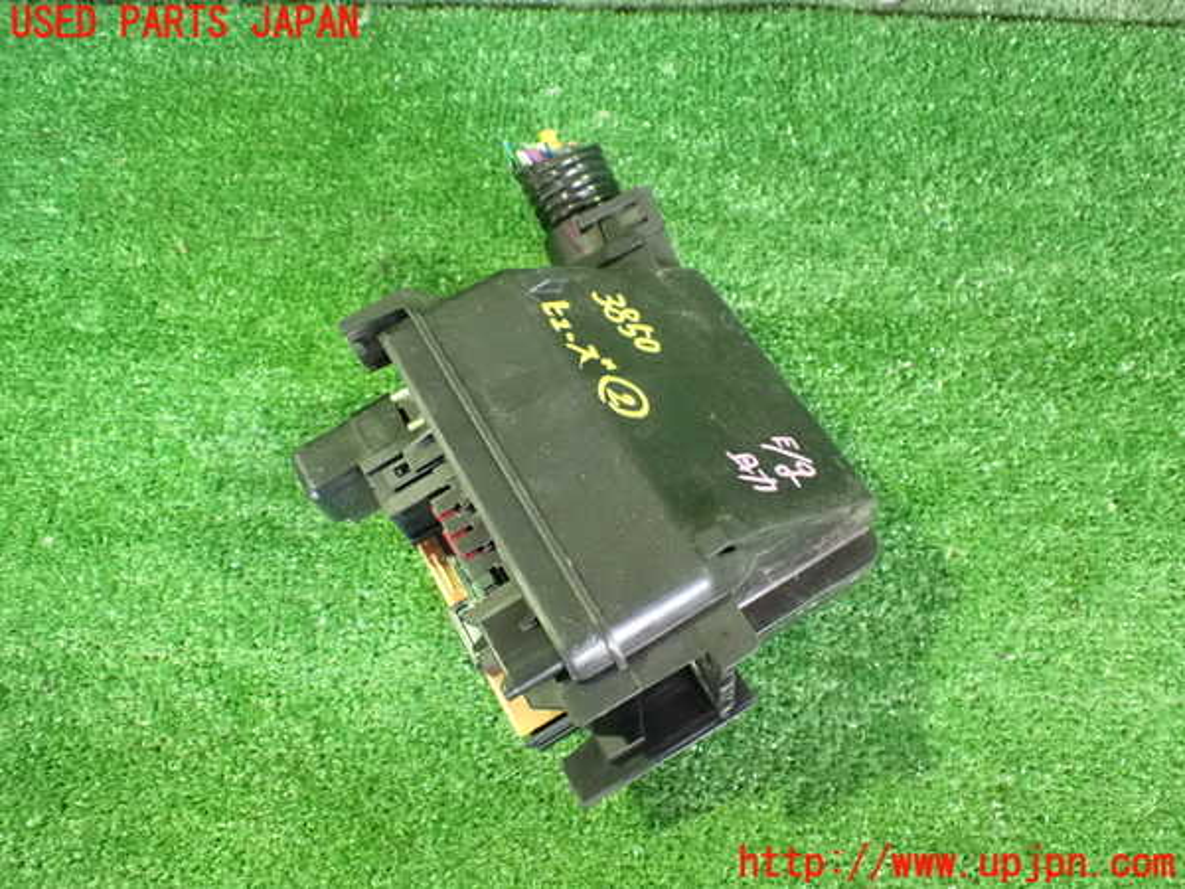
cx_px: 592
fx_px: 1027
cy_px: 444
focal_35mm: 30
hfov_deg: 60.0
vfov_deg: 46.8
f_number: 2.3
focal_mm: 5.4
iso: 1600
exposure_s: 1/30
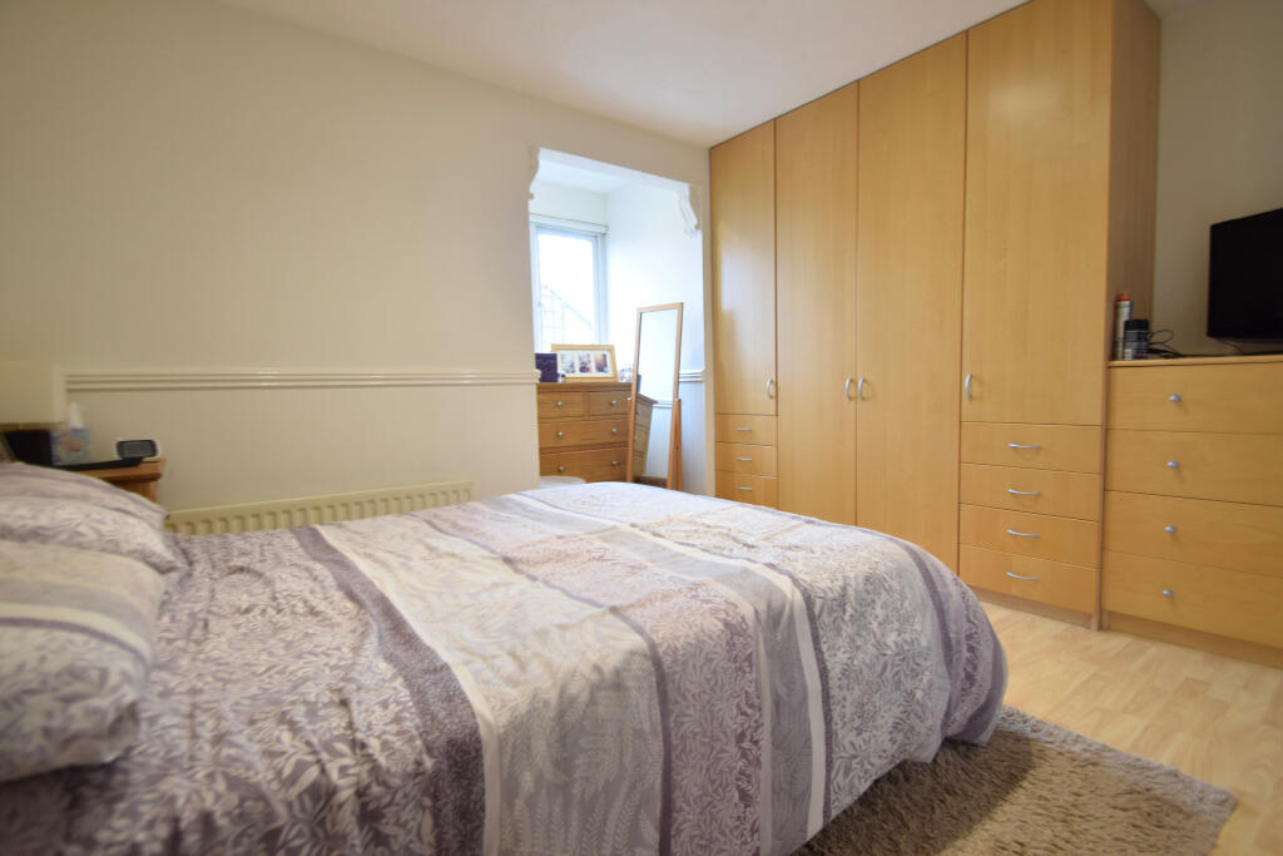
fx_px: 535
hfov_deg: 100.4
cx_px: 642
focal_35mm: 15
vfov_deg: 77.3
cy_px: 428
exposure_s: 1/15
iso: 200
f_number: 3.5
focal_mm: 10
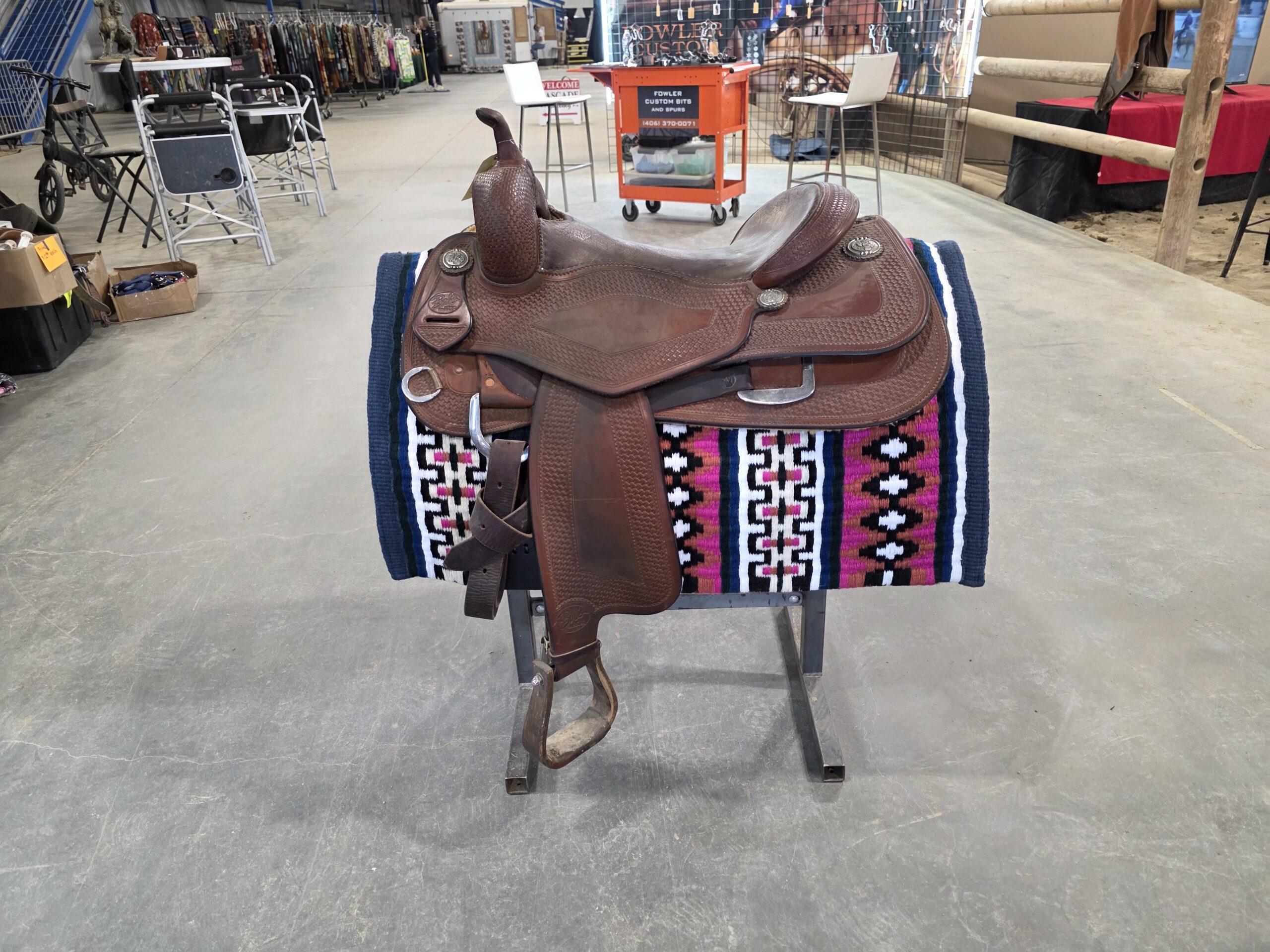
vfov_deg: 58.9
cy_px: 476
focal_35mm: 23
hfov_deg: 73.9
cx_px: 635
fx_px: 844
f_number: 1.7
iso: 400
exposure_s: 1/120
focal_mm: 6.3
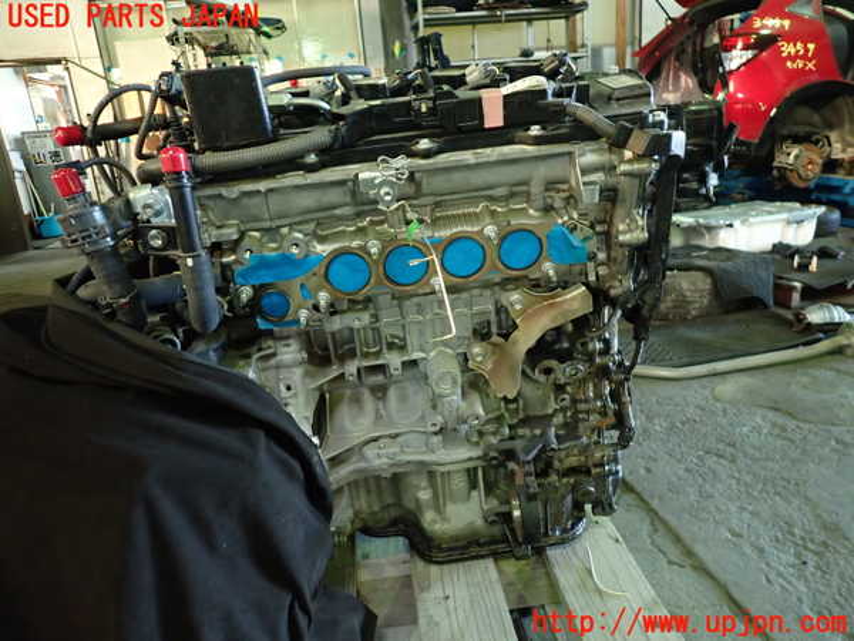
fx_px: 617
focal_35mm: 25
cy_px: 320
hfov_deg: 69.4
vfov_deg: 54.9
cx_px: 427
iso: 500
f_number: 2
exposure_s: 1/30
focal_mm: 4.5
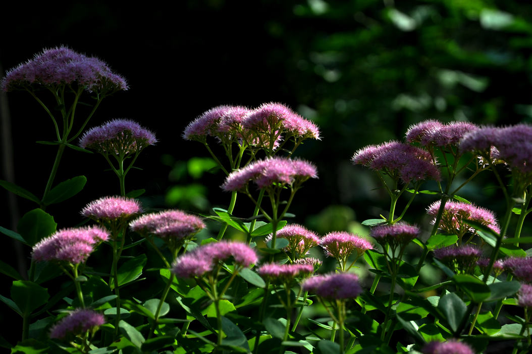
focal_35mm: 120
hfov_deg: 17.1
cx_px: 266
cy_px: 177
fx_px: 1771
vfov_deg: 11.4
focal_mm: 80
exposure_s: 1/200
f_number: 5.6
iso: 200
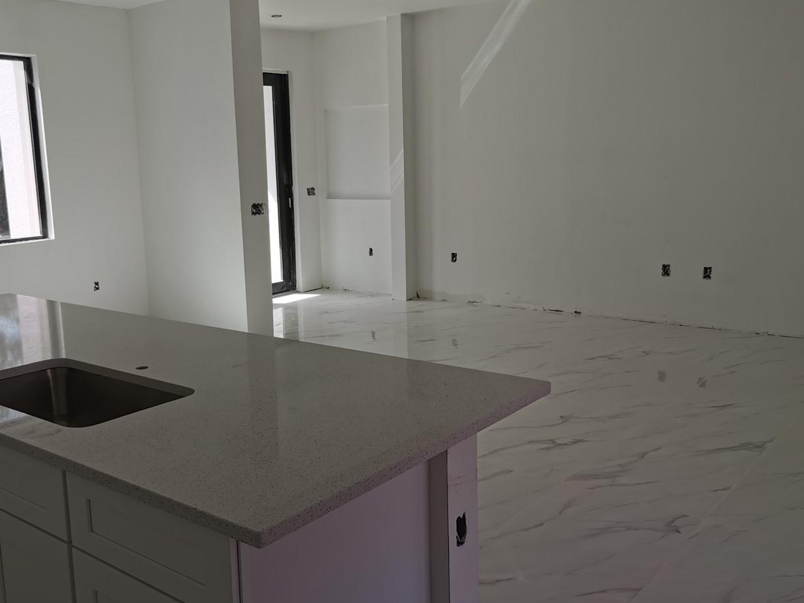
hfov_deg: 52.0
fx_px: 813
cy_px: 305
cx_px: 297
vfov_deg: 40.7
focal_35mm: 35
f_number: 1.6
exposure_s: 1/671
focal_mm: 5.56
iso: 50
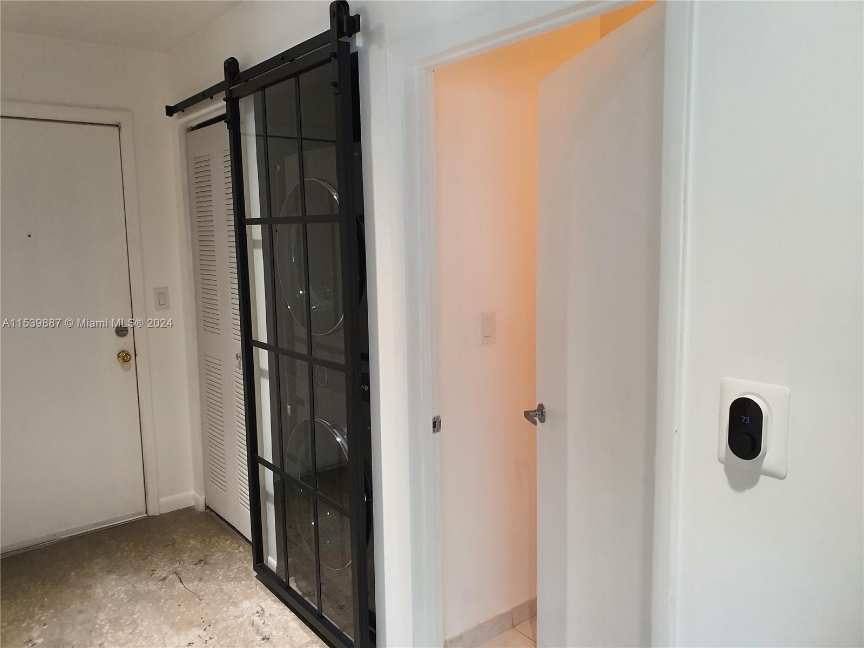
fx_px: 649
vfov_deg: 53.1
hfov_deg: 67.3
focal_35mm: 26
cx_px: 432
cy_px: 324
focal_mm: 4.3
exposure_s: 1/40
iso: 400
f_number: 2.4
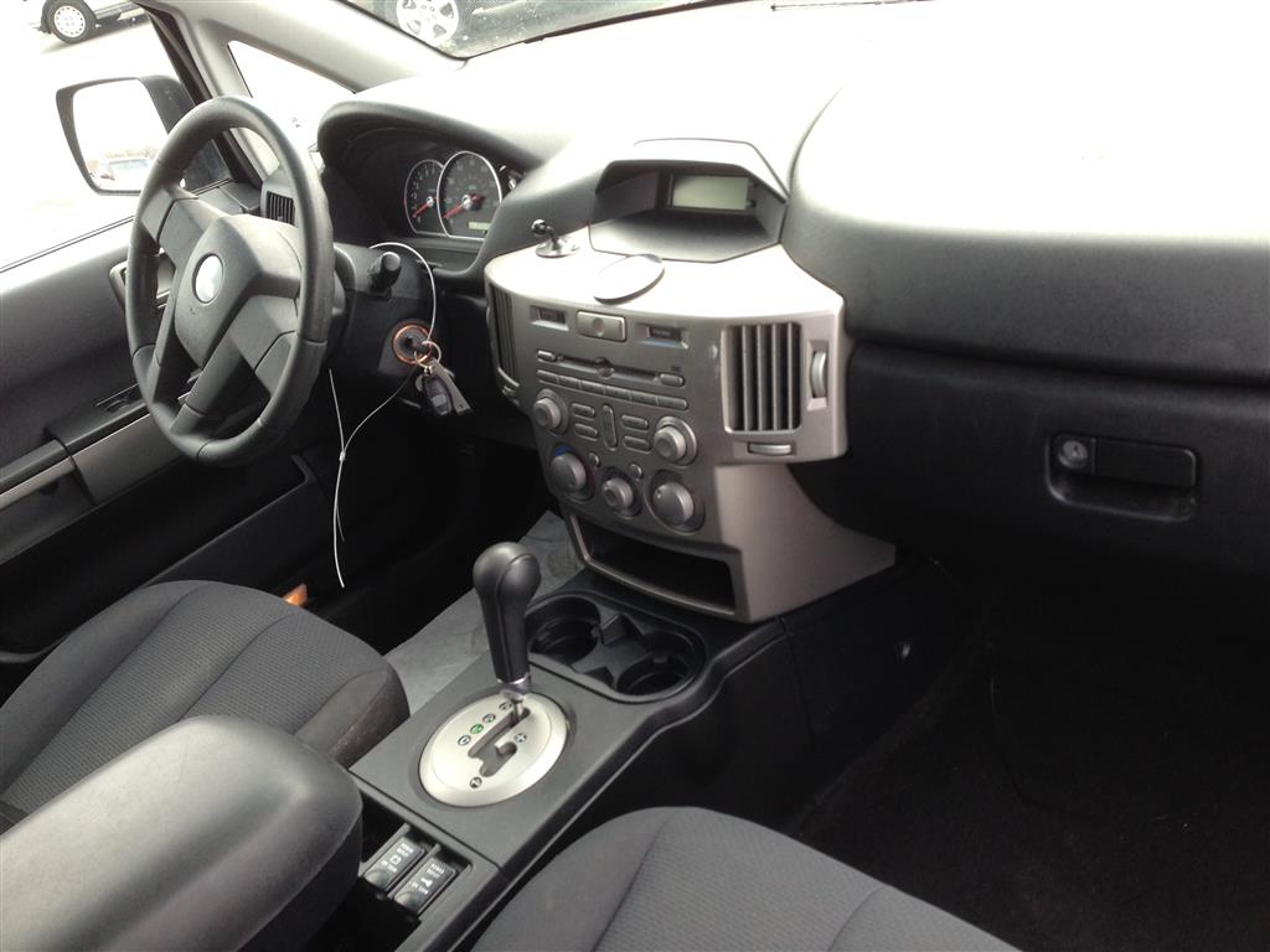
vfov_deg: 42.9
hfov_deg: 55.4
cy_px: 476
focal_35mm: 33
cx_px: 635
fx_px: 1211
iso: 64
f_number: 2.4
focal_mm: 4.13
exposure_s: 1/120
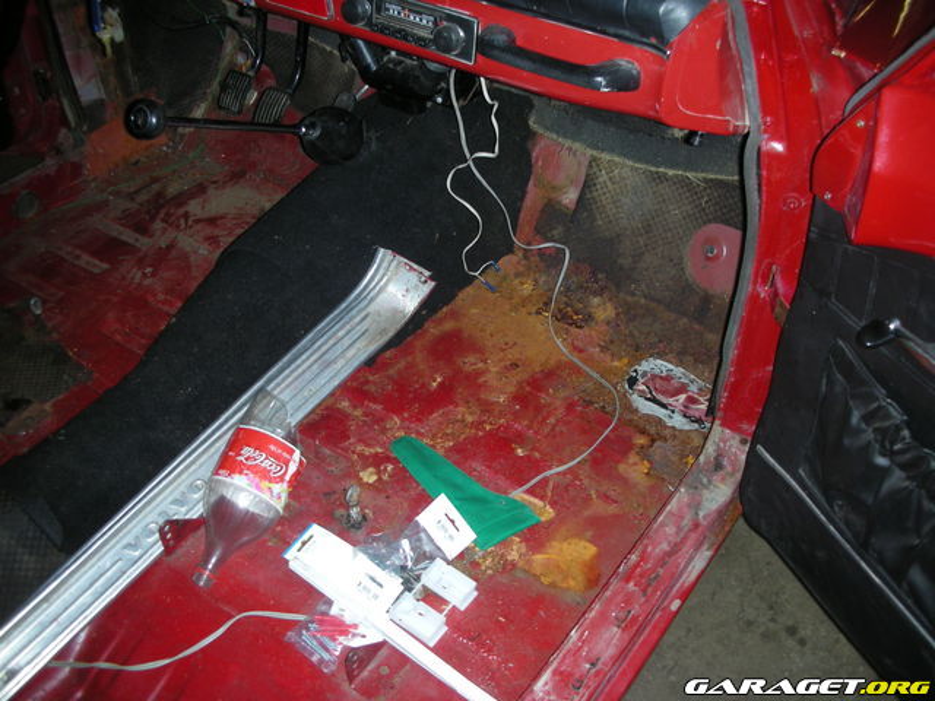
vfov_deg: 40.7
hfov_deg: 52.6
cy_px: 350
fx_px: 945
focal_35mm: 35
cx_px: 468
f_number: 2.8
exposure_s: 1/60
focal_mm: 5.8
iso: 79
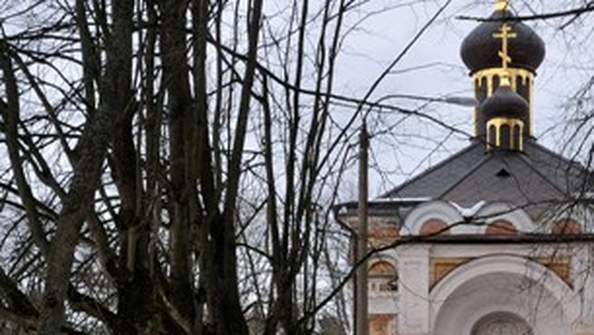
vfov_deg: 10.7
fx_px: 1749
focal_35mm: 111
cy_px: 424
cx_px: 380
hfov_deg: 19.2
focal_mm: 24
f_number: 7.1
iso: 200
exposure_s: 1/200
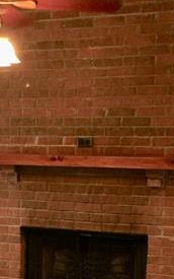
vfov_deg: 23.6
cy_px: 238
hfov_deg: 15.0
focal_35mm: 86
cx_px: 16
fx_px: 652
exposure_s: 1/30
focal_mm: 4.15
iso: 40
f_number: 2.2
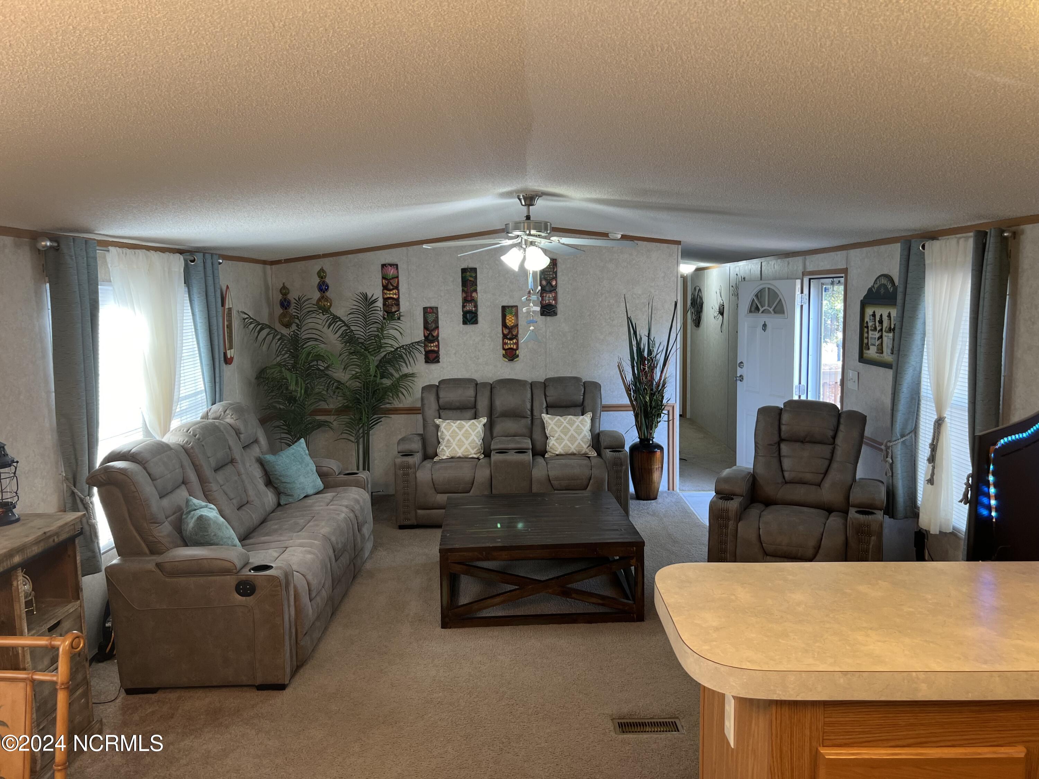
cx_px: 520
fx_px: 780
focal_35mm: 26
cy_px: 390
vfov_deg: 53.1
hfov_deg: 67.3
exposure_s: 1/60
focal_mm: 5.7
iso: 80
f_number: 1.5
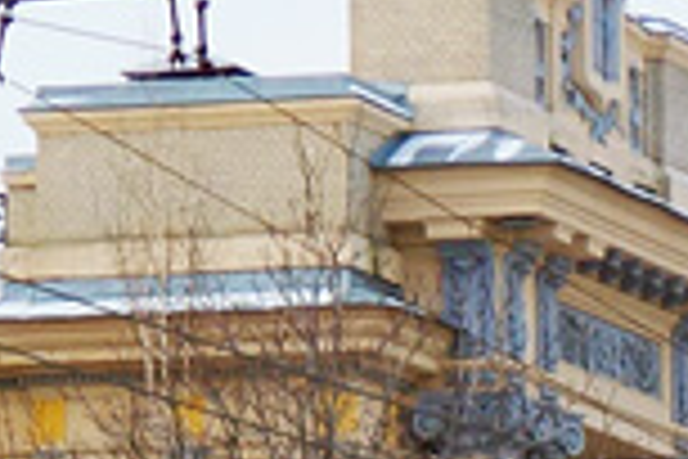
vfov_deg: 2.6
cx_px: 800
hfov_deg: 4.0
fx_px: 9918
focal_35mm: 519
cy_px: 958
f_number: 4
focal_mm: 24.4
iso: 125
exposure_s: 1/500
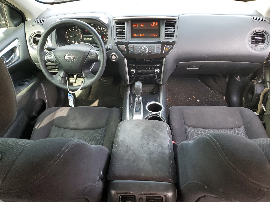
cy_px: 101
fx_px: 203
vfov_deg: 53.1
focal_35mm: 26
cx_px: 135
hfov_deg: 67.3
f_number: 1.5
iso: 78
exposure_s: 1/120
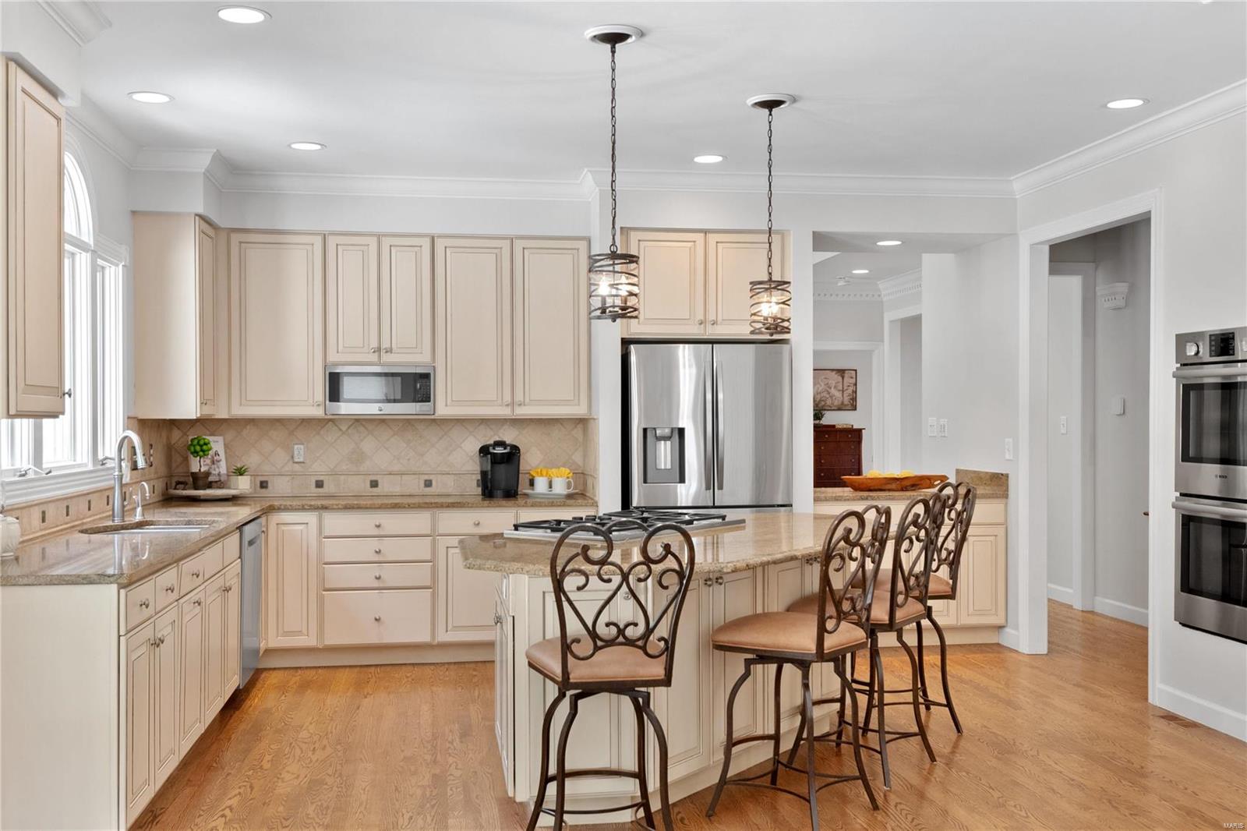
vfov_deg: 36.9
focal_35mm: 36
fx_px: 1247
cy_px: 416
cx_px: 624
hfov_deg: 53.1
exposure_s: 1/8
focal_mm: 18
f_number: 6.3
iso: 400
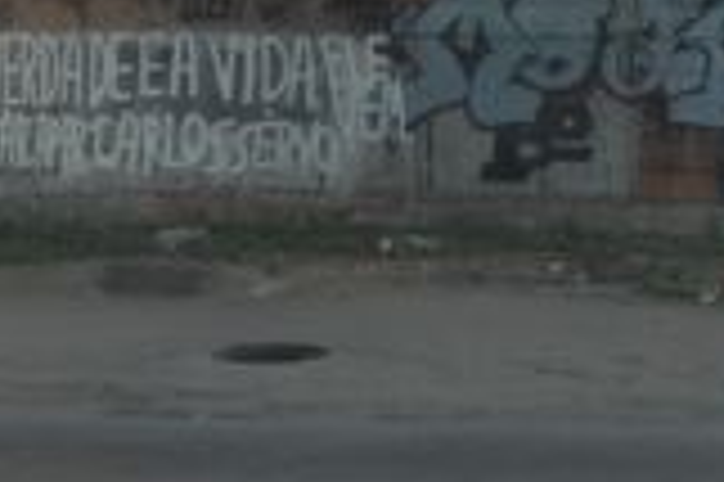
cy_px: -70
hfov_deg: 8.9
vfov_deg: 6.0
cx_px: 1075
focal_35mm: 226
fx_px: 4540
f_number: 5.3
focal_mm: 38
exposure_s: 1/400
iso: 500
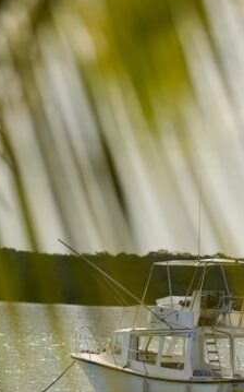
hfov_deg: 3.3
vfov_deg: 5.3
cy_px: 87
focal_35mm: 393
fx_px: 4186
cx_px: 147
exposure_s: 1/6400
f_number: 1.8
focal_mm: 135
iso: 100
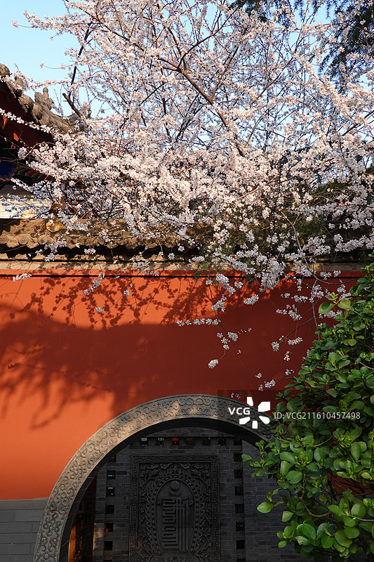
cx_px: 187
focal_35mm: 36
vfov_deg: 53.1
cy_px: 281
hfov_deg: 36.9
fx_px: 561
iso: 125
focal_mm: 13.29
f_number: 3.5
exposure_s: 1/200
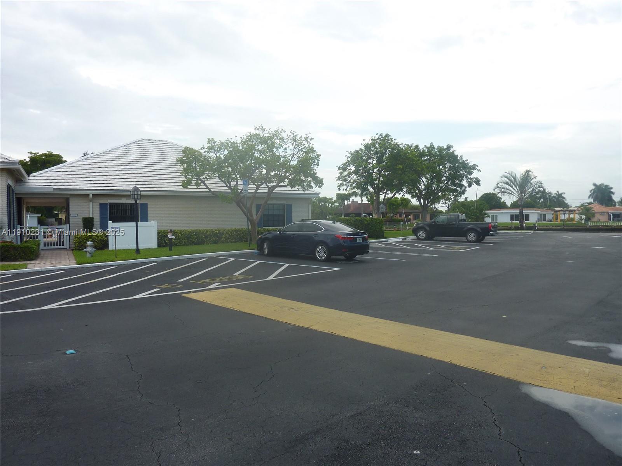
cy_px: 233
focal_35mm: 25
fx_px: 449
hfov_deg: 69.4
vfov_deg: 54.9
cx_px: 311
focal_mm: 4.1
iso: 80
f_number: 4
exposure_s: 1/200
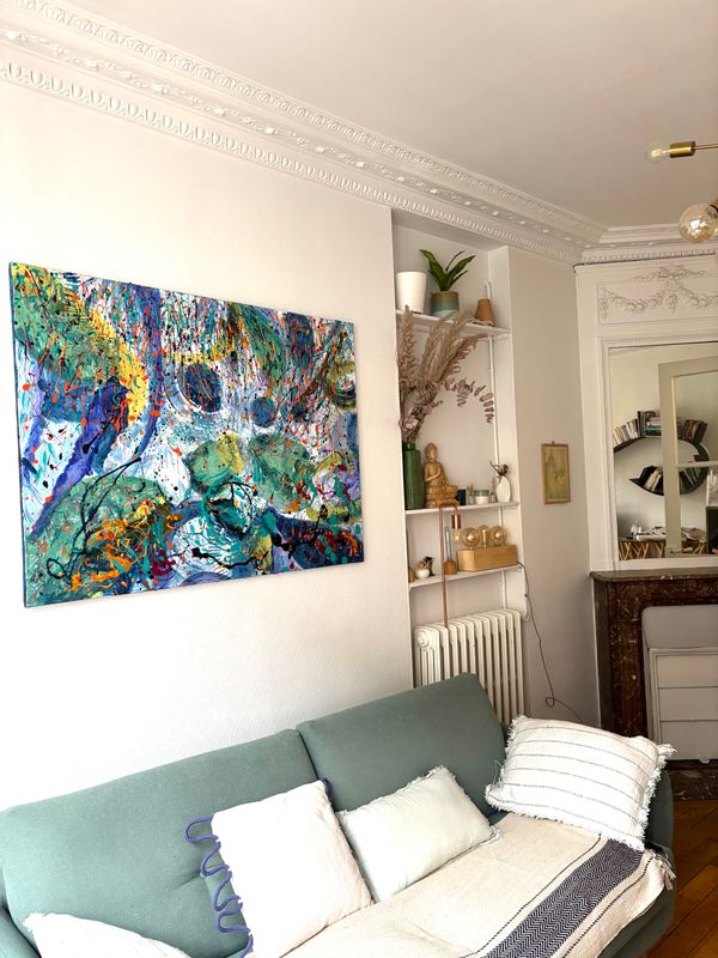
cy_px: 479
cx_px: 359
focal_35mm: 26
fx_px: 719
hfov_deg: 53.1
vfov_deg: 67.3
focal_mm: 5.96
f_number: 1.6
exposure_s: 1/60
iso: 250
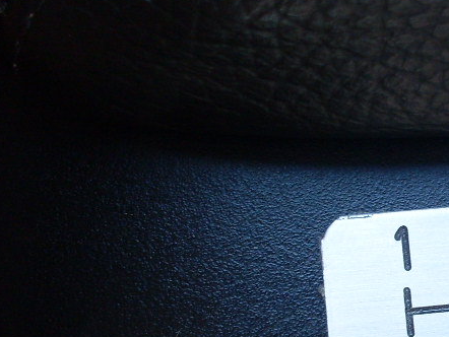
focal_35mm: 88
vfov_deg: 16.8
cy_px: 228
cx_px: 451
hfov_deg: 21.4
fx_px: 1142
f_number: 2.8
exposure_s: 1/60
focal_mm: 6.3
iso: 80
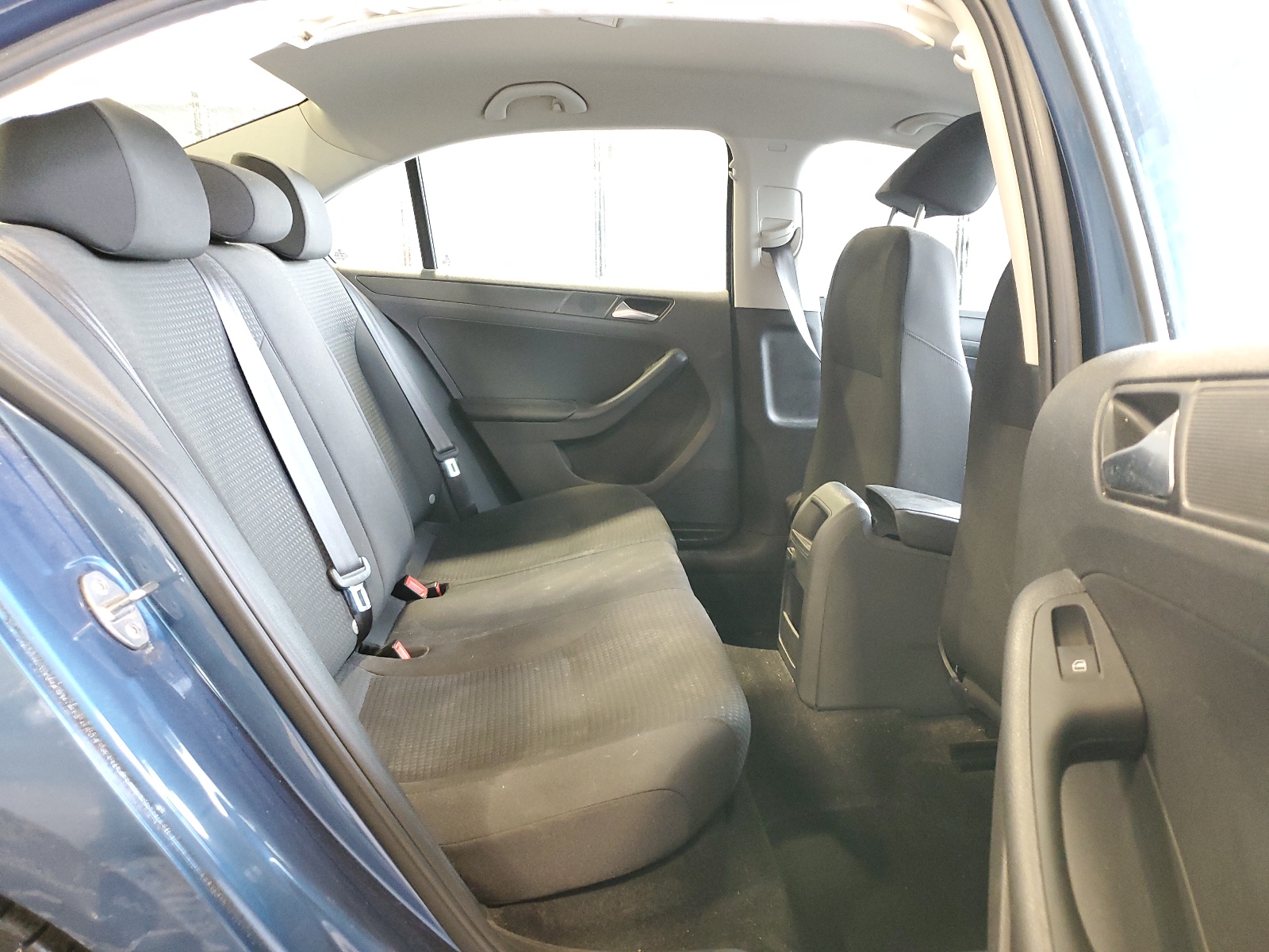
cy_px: 476
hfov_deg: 67.3
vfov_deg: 53.1
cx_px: 634
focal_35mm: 26
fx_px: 953
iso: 290
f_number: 1.5
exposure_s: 1/24
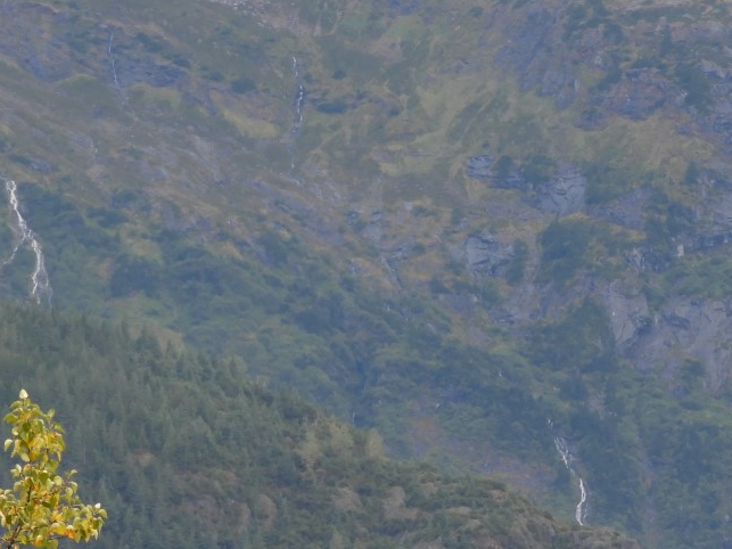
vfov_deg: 3.3
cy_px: 239
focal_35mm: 448
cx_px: 180
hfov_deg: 4.4
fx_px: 9472
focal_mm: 35.8
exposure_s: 1/160
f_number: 5.3
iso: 100
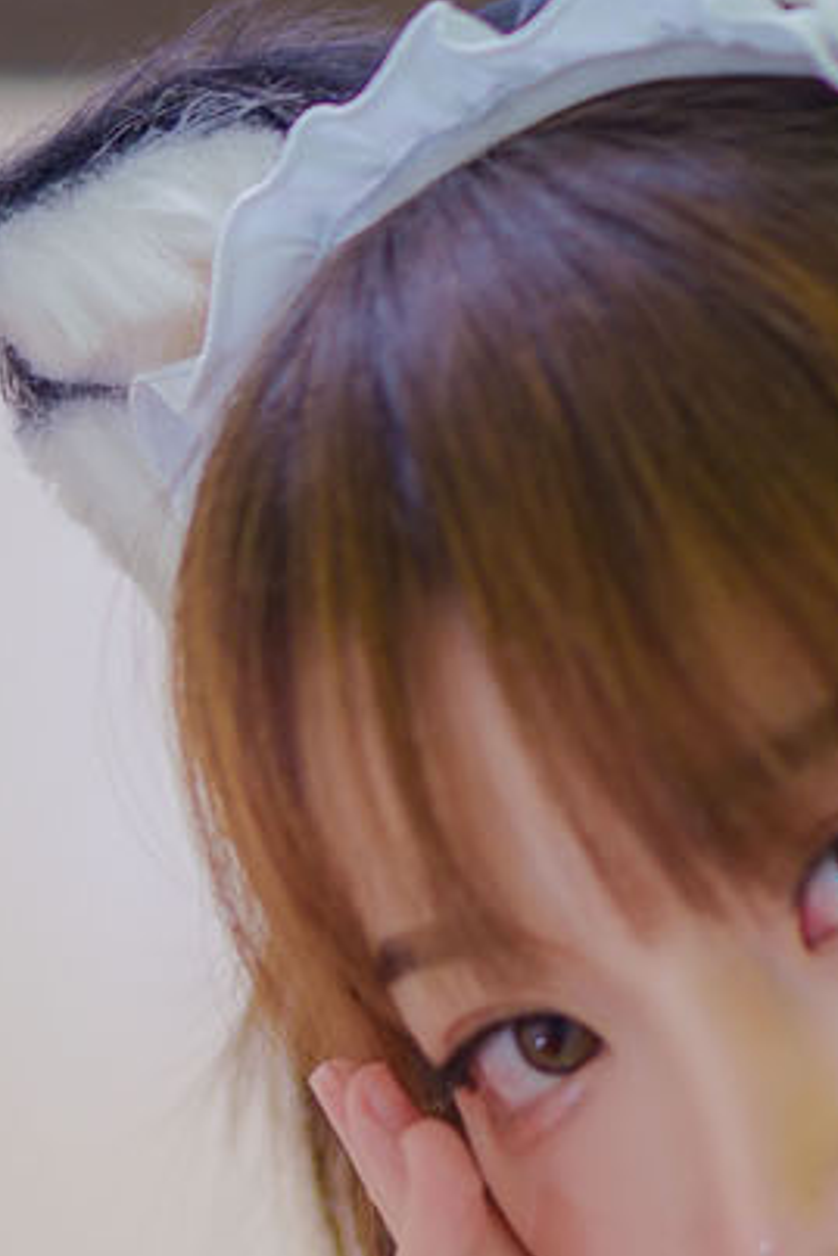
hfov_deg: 5.7
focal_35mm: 238
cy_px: 1801
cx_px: 1408
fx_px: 8302
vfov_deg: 8.5
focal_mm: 50
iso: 100
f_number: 1.4
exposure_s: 1/500
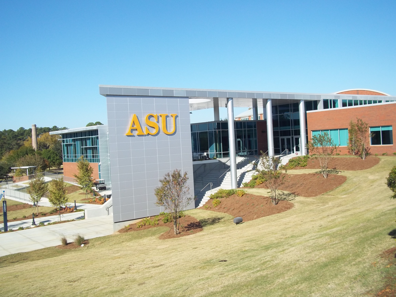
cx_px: 198
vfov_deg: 39.7
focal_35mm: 36
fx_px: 412
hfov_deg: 51.4
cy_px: 148
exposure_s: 1/160
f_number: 8
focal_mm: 6.5
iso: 80
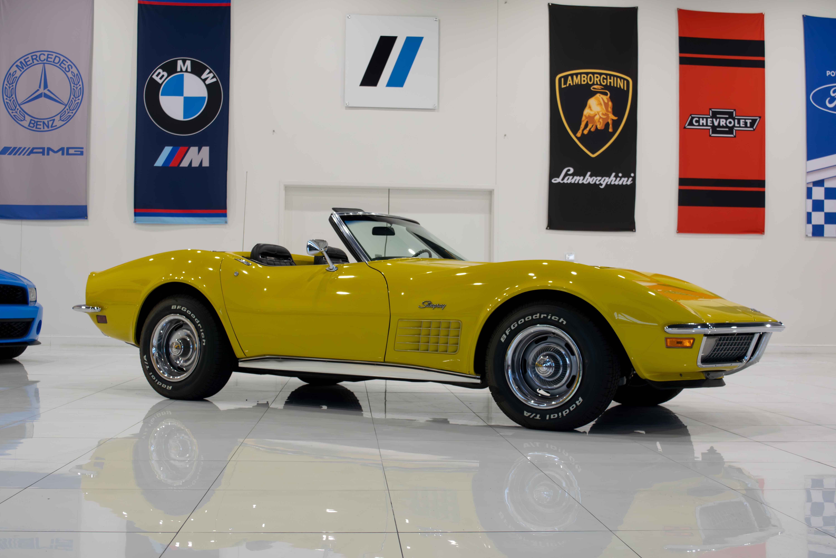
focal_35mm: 42
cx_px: 418
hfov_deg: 46.4
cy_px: 279
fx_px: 975
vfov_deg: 31.9
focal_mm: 28
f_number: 5.6
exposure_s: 1/125
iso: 400
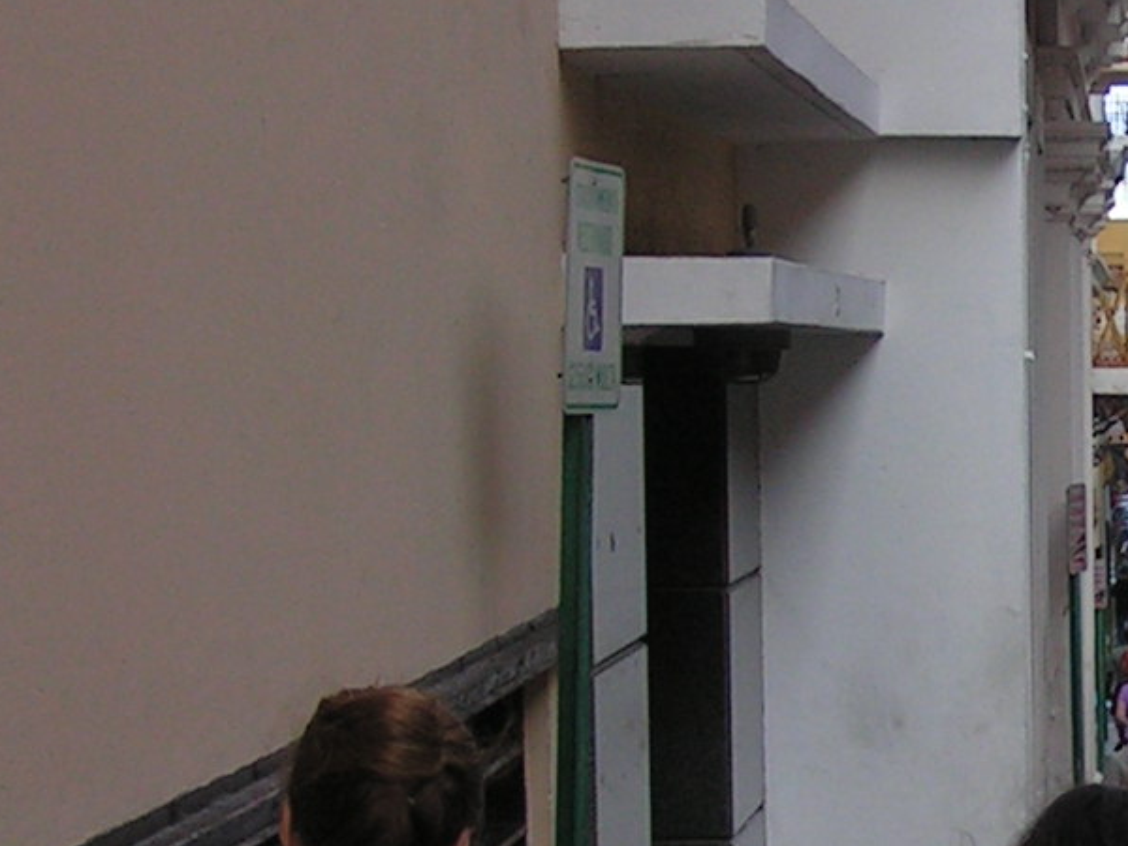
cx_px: 1431
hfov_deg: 13.3
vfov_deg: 10.3
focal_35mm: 144
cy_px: 603
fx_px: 4692
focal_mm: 6.3
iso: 50
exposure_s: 1/320
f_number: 2.8
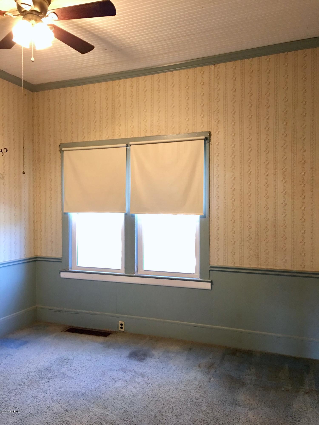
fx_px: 356
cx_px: 160
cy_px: 212
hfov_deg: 48.2
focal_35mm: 29
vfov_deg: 61.7
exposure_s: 1/15
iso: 100
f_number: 2.2
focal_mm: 4.15
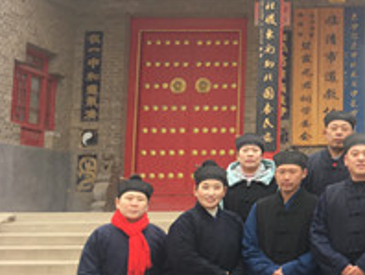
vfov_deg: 19.4
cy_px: 109
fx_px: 802
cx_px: 470
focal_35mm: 76
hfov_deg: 22.9
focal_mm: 4.15
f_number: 2.2
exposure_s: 1/100
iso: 32
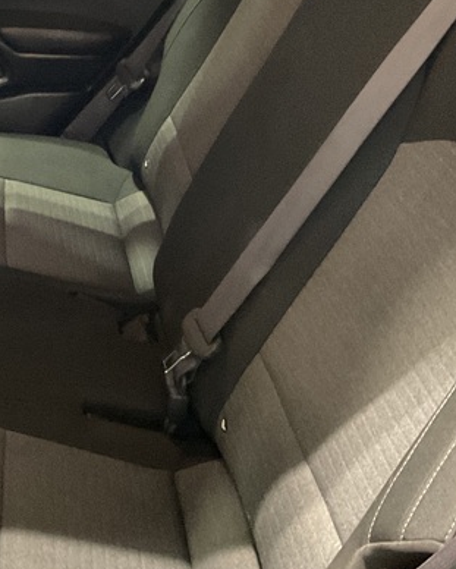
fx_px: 1179
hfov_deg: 21.0
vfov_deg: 26.8
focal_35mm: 70
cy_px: 157
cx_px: -26
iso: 500
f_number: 1.8
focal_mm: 3
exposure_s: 1/24
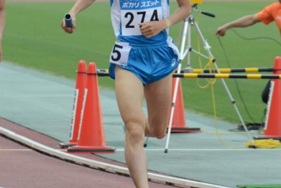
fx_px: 4224
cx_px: 137
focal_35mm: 541
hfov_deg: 3.8
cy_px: 23
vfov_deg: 2.5
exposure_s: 1/2500
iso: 3200
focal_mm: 175
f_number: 6.3
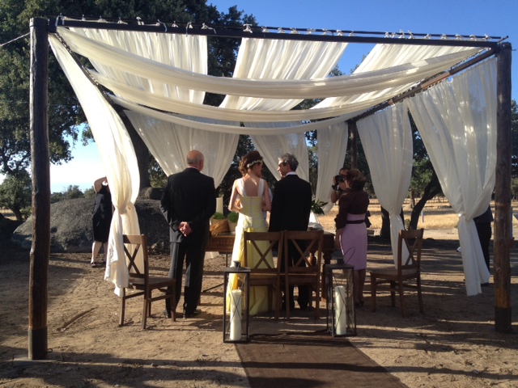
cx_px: 259
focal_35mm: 35
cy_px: 194
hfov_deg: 52.6
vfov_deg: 40.7
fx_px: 524
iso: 80
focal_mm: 4.28
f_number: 2.4
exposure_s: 1/1062
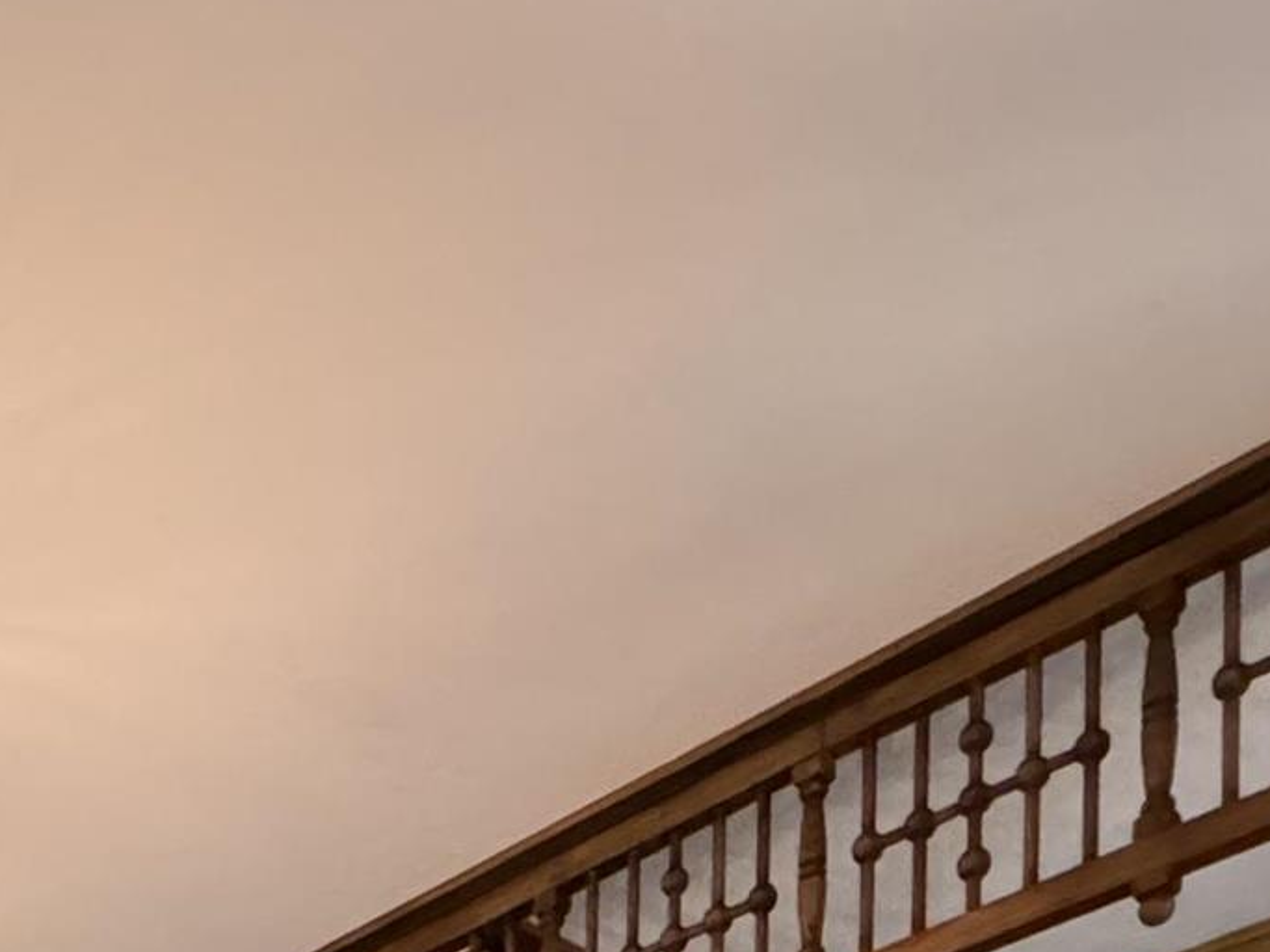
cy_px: 2043
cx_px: -247
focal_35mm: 63
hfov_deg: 27.2
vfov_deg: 16.2
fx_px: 2311
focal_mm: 2.22
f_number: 2.2
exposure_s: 1/40
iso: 1000
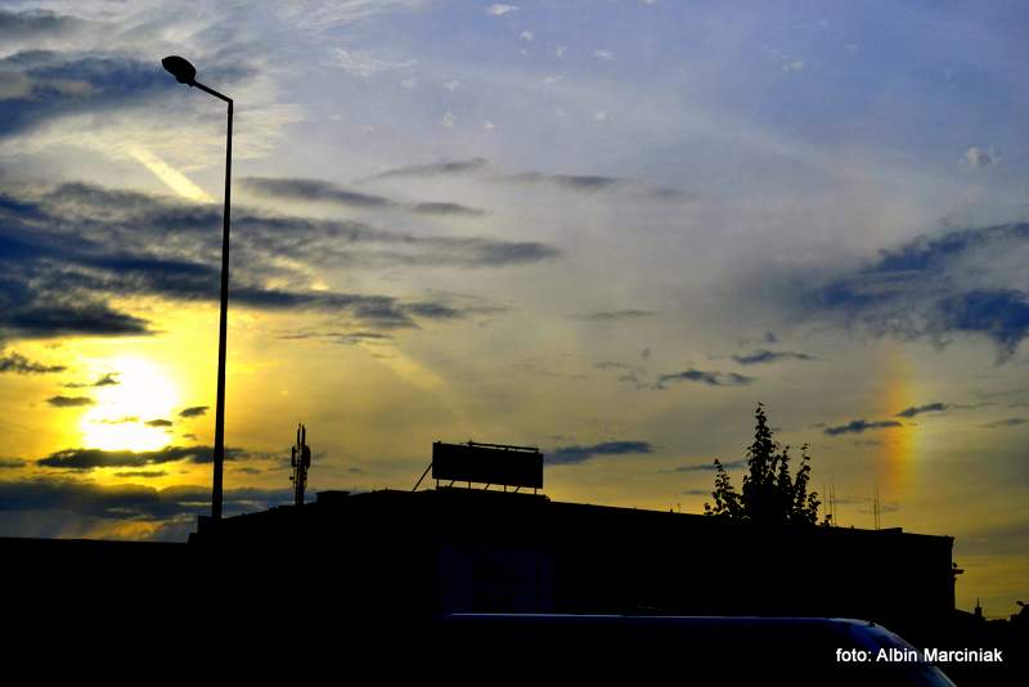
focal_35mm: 68
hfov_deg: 29.9
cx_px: 514
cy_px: 344
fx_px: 1930
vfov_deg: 20.2
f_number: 7.1
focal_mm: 45
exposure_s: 1/2000
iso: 200
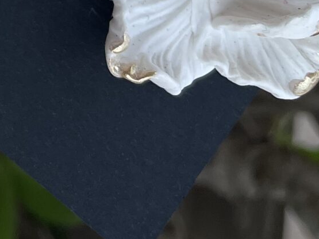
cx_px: -189
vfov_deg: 10.8
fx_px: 1106
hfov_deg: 15.0
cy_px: -303
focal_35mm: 120
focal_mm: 5.1
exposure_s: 1/985
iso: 32
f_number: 1.6
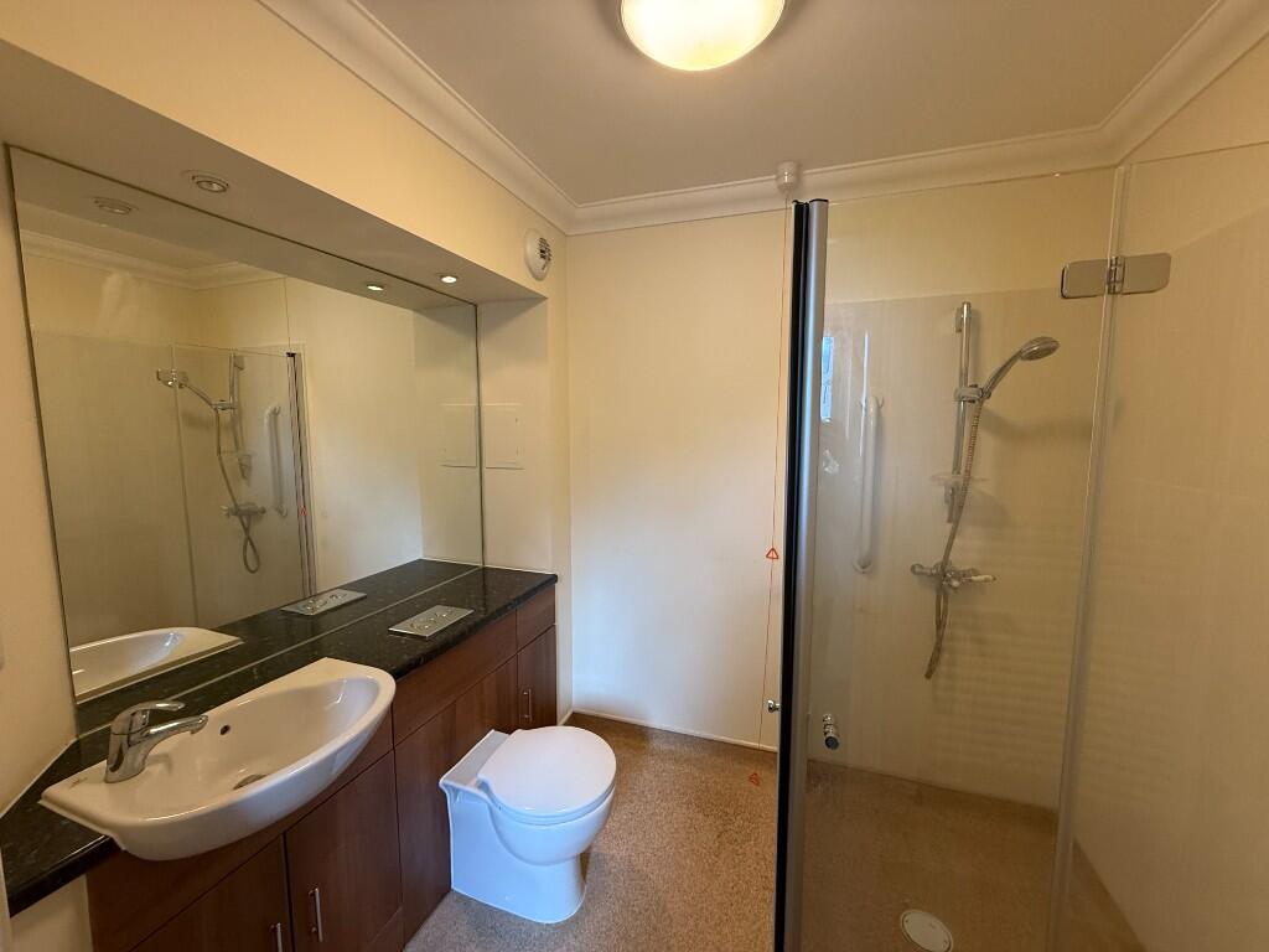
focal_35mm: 14
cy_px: 476
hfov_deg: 102.1
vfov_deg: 85.7
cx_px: 634
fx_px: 513
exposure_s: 1/50
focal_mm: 2.22
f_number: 2.2
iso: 200
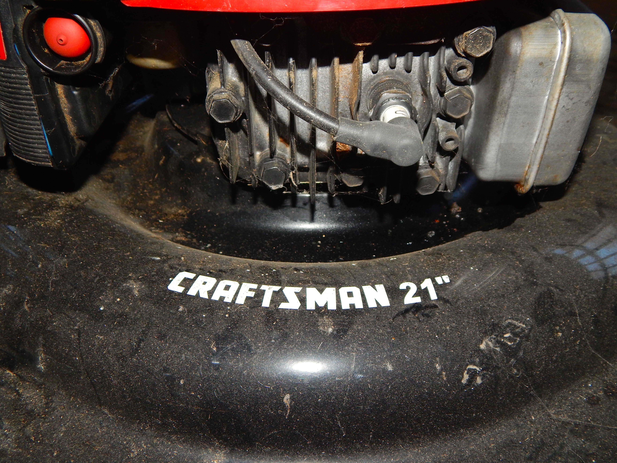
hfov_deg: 58.4
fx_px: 553
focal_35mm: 31
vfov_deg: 45.4
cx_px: 308
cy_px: 232
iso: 200
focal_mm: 5.6
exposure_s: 1/30
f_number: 6.5
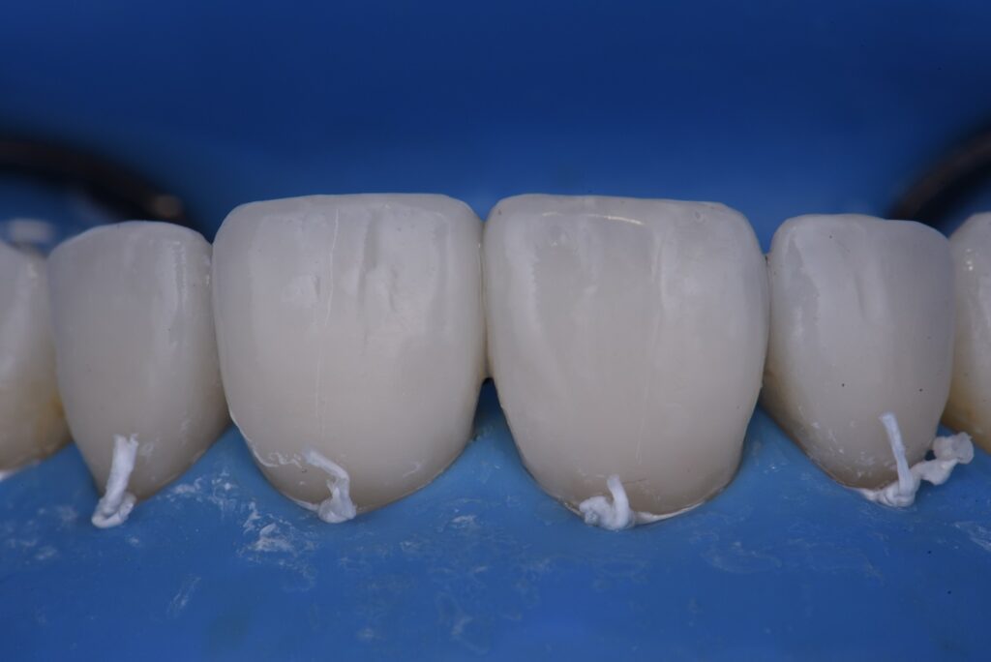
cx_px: 496
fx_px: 2892
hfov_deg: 19.4
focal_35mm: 105
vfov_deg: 13.1
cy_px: 331
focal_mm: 105
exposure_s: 1/200
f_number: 32
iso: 200
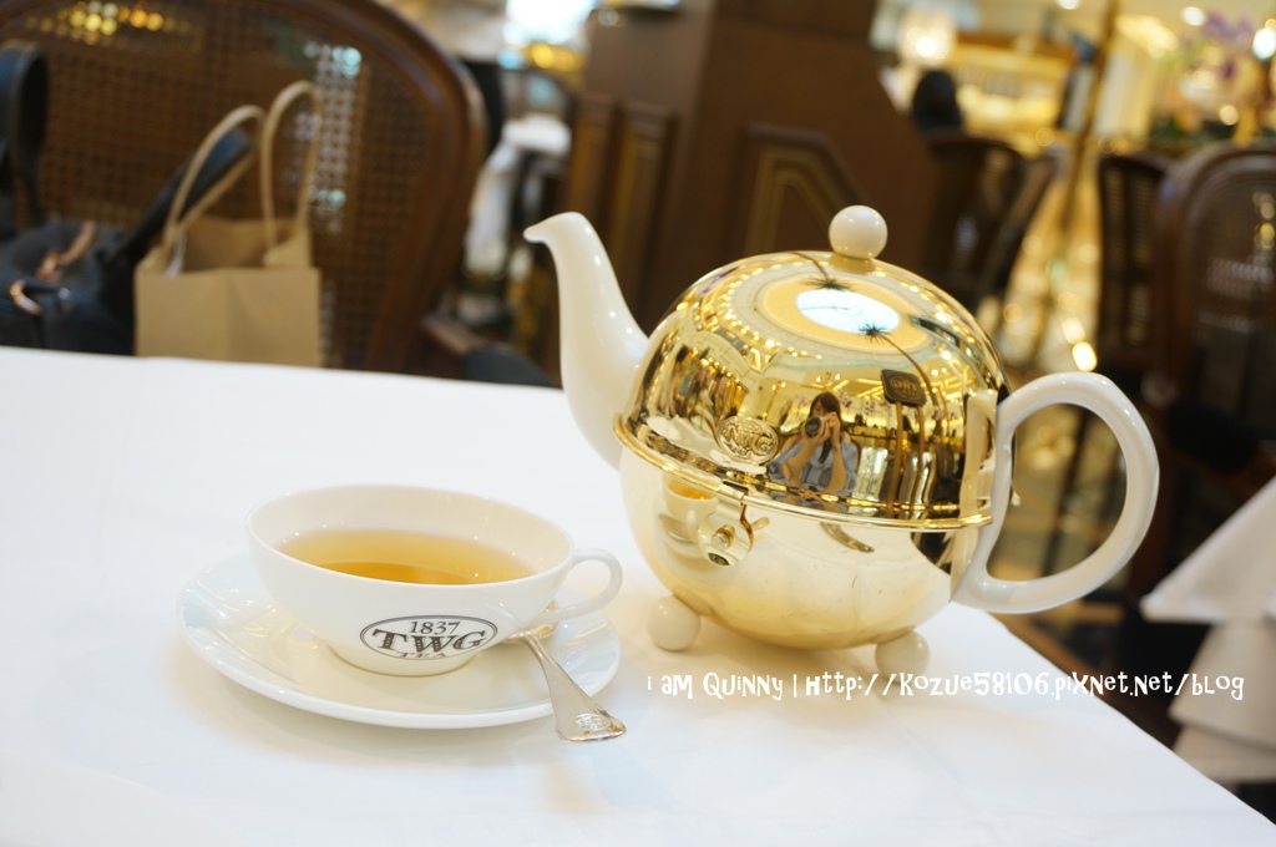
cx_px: 638
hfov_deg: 51.3
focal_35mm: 38
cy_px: 424
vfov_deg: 35.4
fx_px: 1327
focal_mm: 25
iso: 200
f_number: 4.5
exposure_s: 1/13
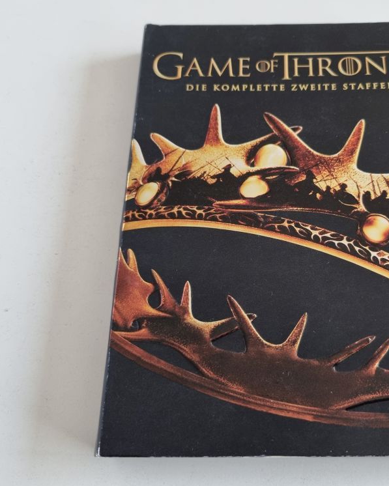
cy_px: 243
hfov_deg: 42.6
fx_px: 489
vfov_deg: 52.8
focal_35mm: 34
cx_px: 269
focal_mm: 5.4
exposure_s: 1/100
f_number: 1.8
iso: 160
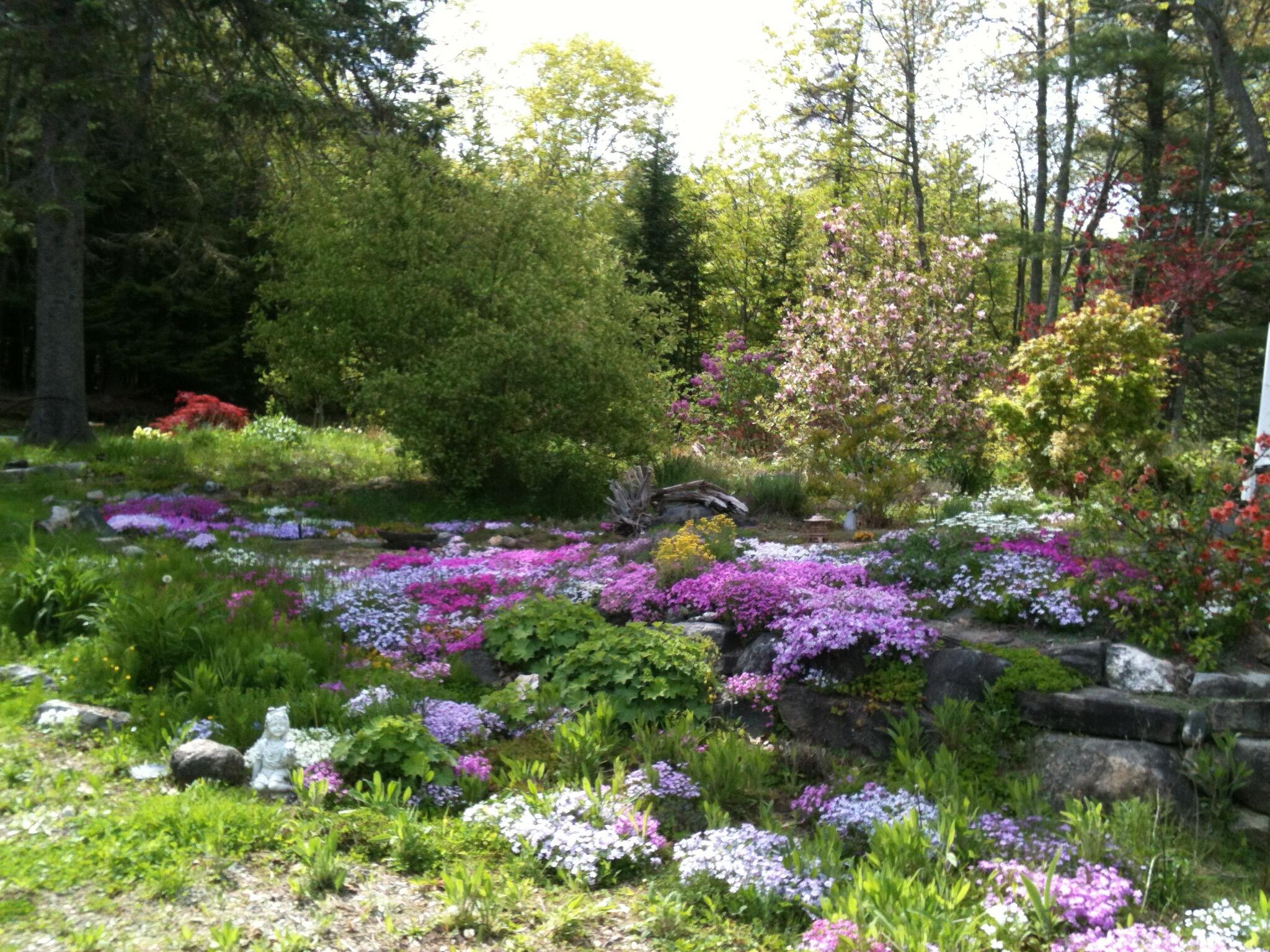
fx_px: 1284
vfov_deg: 40.7
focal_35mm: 35
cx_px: 635
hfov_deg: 52.6
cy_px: 476
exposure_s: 1/466
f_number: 2.8
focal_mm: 3.85
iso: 64
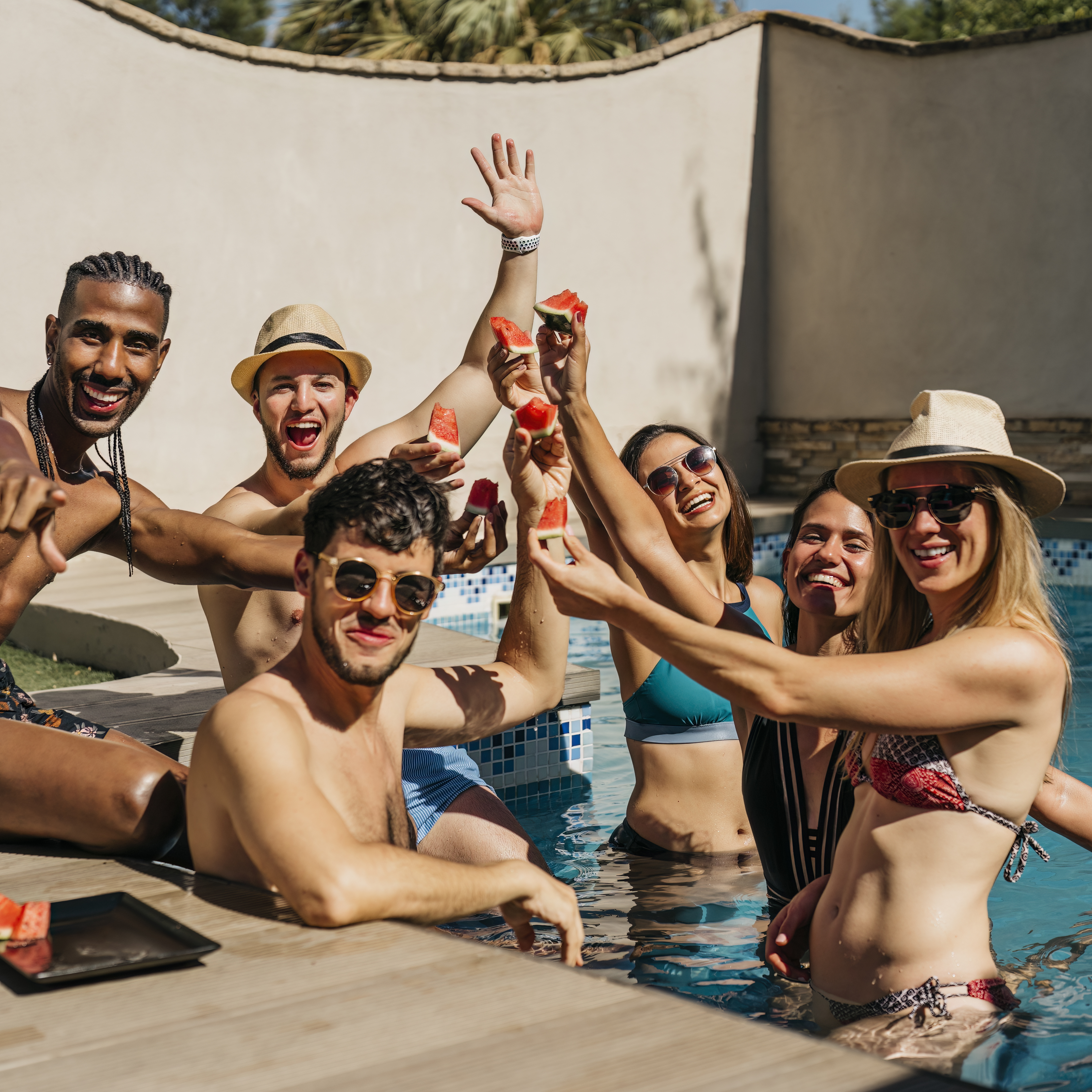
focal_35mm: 64
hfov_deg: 26.9
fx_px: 2284
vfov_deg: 26.9
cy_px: 548
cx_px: 489
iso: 250
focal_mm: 50
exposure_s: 1/8000
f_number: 2.8
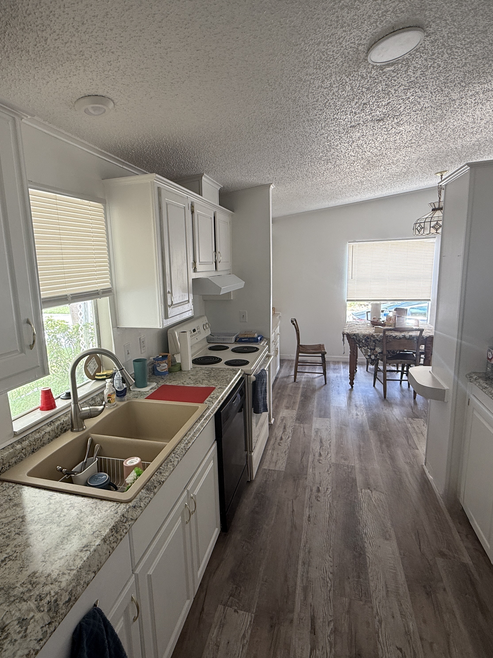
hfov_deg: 68.3
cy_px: 331
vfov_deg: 84.7
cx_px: 209
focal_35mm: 19
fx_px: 361
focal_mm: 2.22
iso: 80
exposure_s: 1/99
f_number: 2.2
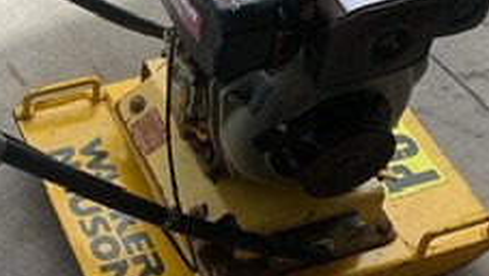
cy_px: 104
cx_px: 58
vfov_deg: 13.6
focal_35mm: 89
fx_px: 1155
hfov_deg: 23.3
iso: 16
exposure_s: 1/2227
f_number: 1.8
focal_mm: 3
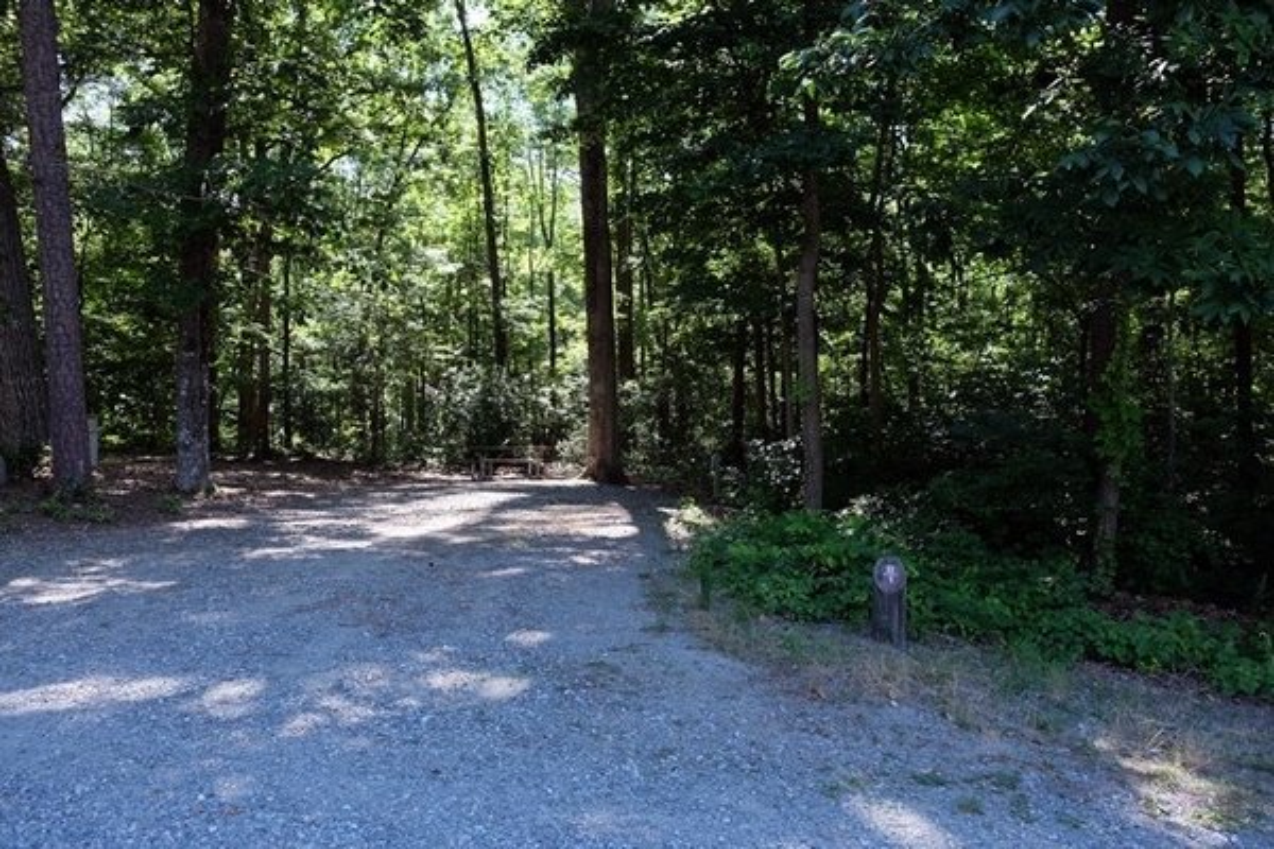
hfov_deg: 67.4
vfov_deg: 47.9
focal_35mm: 27
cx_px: 637
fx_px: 955
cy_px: 424
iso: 400
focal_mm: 18
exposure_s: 1/125
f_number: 4.5
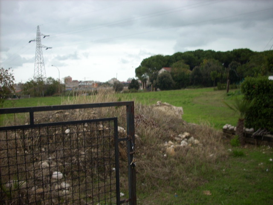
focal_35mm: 37
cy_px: 102
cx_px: 136
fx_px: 292
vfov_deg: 38.7
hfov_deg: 50.1
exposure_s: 1/42.4
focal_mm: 6.2
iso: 64
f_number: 2.8
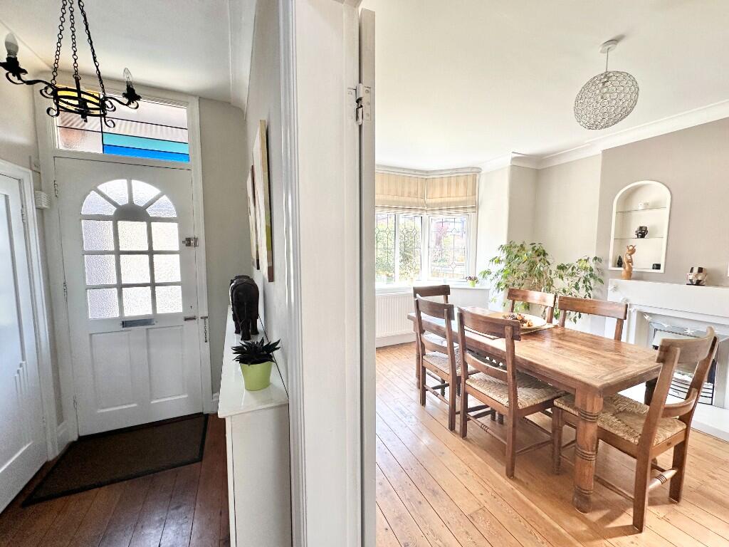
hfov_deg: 102.1
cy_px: 274
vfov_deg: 85.7
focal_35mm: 14
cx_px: 364
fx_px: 295
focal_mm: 2.22
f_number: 2.2
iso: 80
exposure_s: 1/99
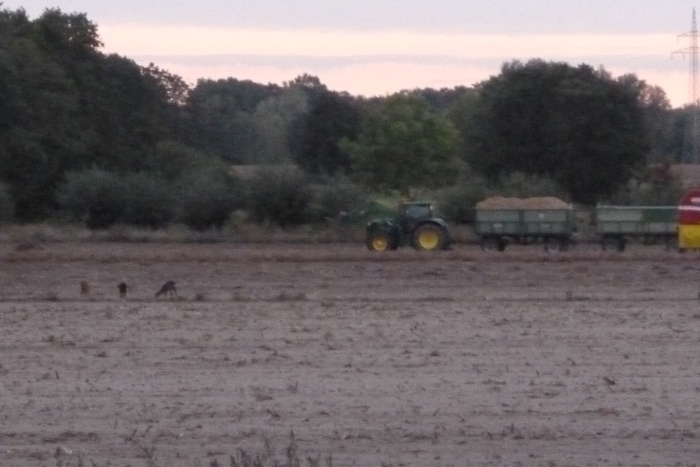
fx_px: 7448
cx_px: 239
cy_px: 269
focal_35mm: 383
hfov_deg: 5.4
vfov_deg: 3.6
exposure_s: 1/20
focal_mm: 39.7
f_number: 4.7
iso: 1600
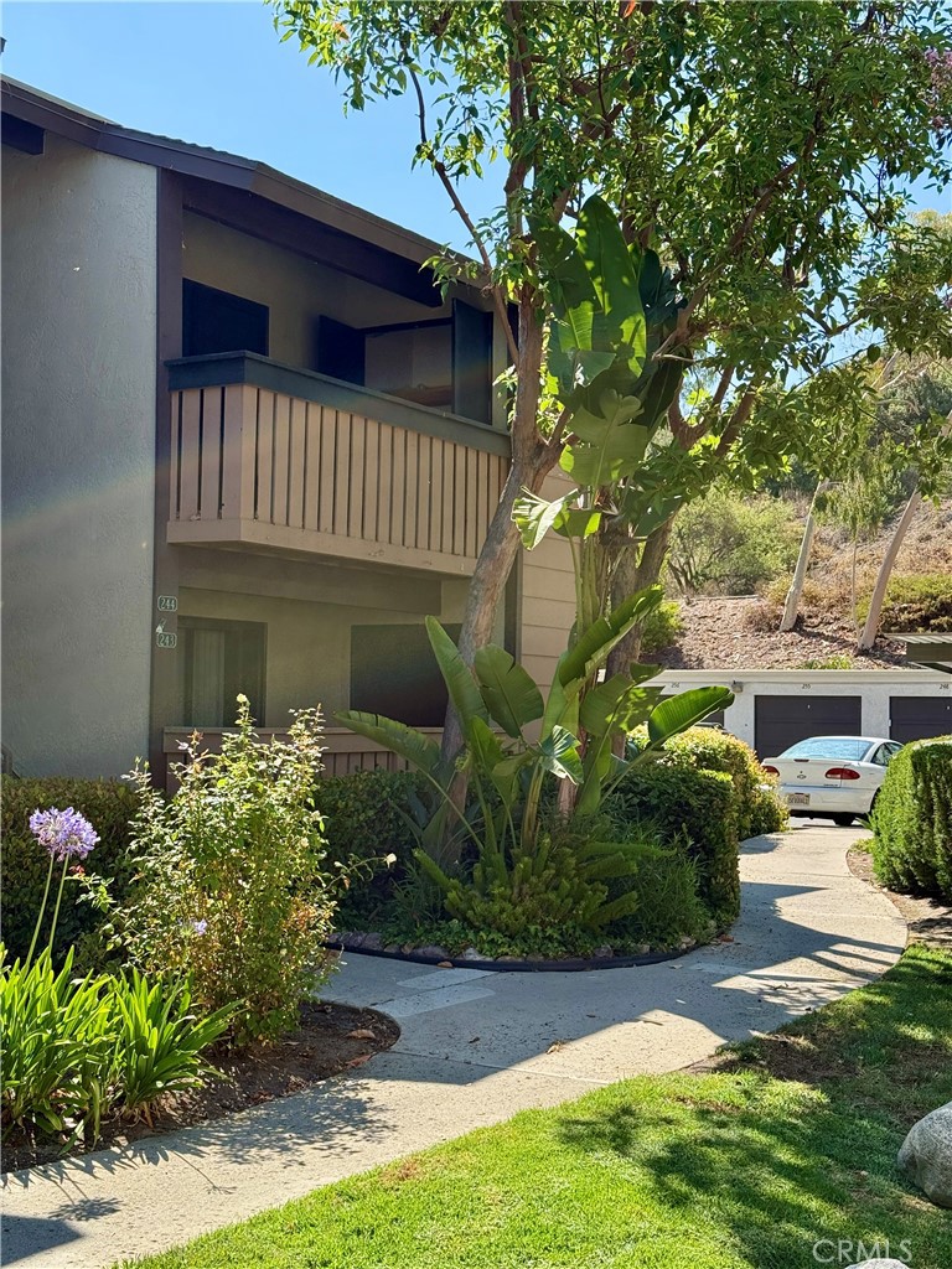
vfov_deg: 39.7
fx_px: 1760
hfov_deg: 30.3
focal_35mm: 48
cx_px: 476
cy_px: 634
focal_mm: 6.76
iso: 80
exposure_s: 1/1715
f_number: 1.78
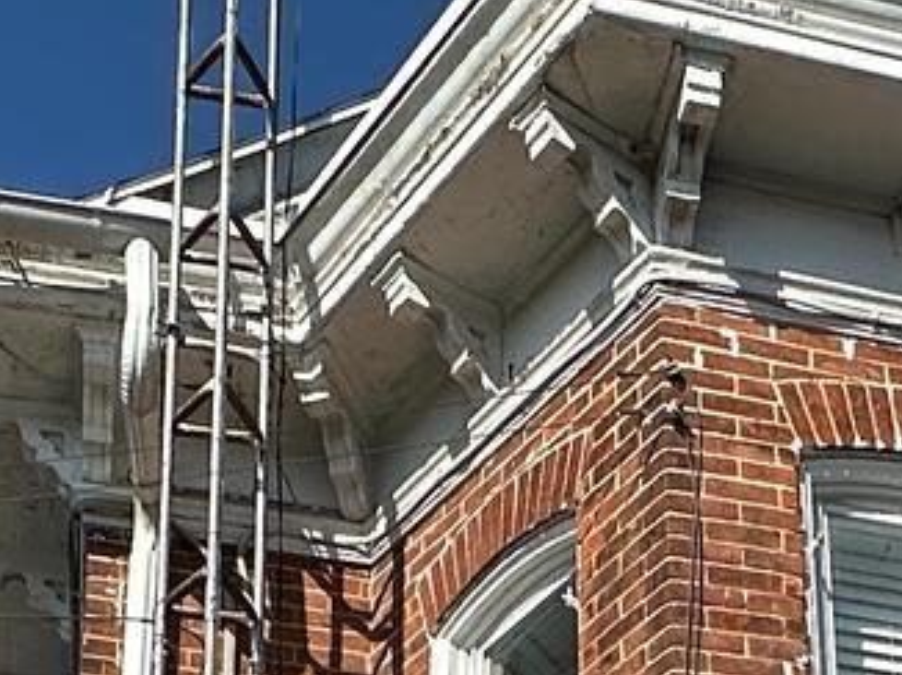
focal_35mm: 88
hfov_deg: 22.0
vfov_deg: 13.7
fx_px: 2291
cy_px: 1436
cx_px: 703
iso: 50
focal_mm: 2.22
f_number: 2.2
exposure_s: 1/3300
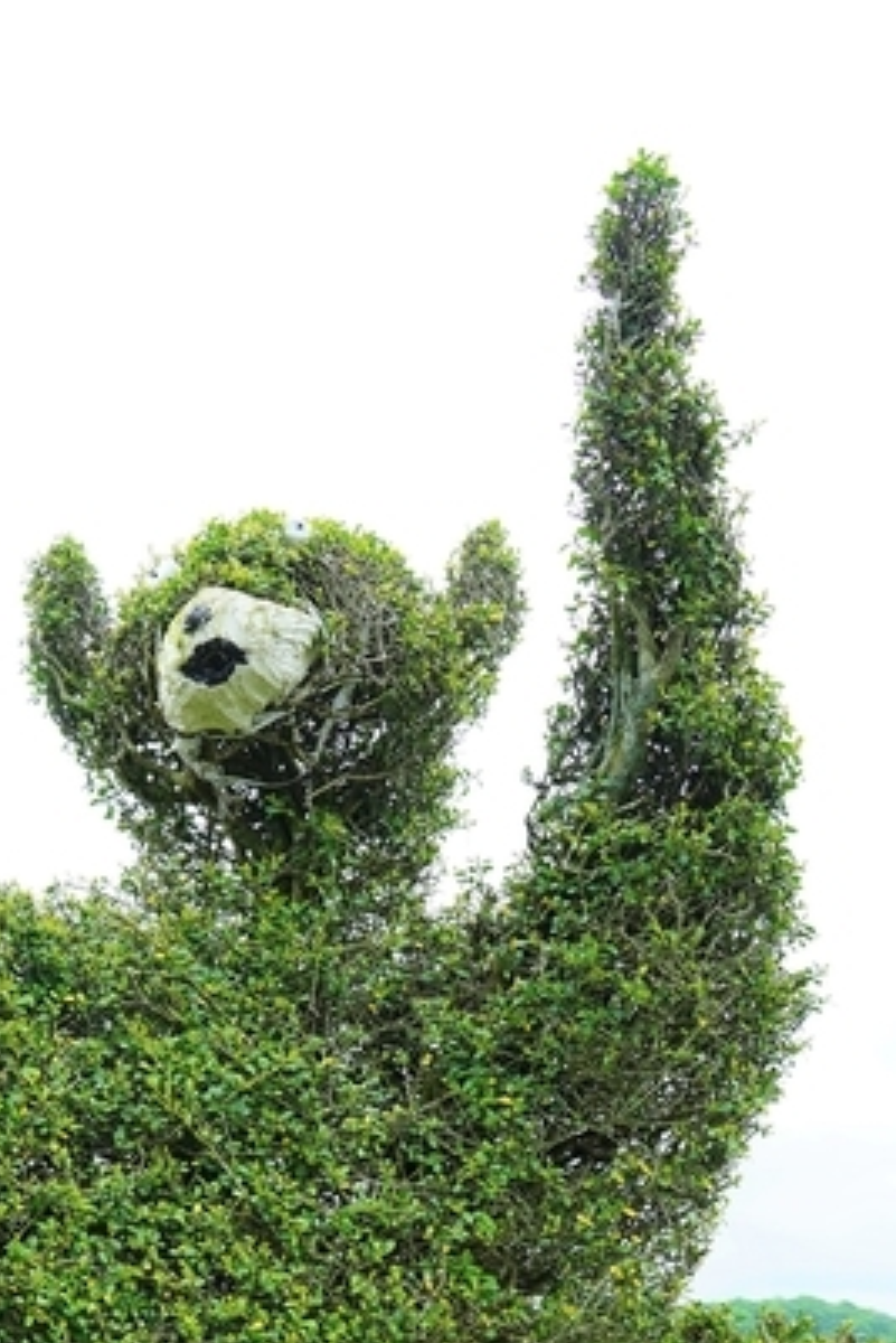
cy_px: 1252
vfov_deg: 37.9
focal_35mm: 48
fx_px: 1790
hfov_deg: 27.6
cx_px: 191
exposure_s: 1/100
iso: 100
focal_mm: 24
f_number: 7.1
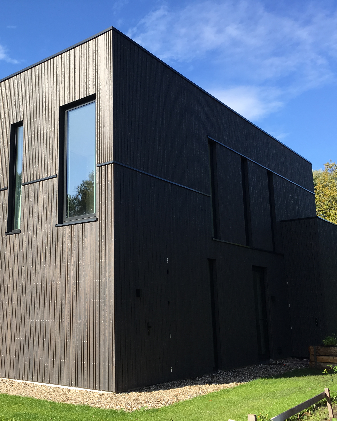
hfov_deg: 38.6
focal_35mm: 38
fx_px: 474
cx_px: 103
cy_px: 211
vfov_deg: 47.9
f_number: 2.2
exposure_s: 1/746
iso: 25
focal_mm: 4.15
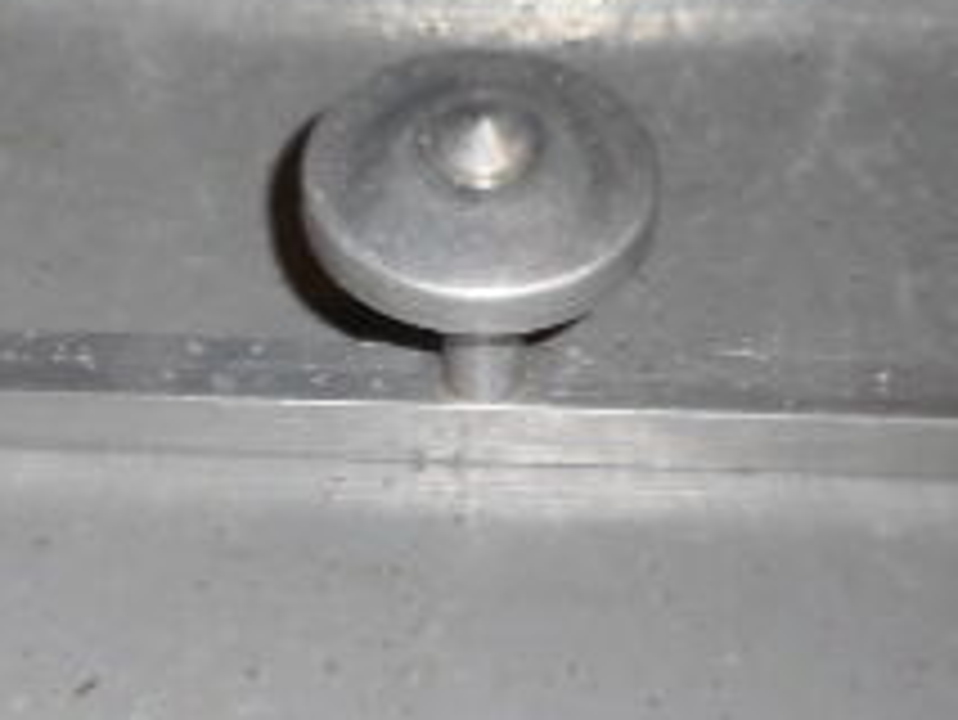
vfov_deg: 19.7
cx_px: 418
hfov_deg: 26.0
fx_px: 2077
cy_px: 400
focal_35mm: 75
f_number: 3.7
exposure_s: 1/25
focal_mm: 4.5
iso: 80
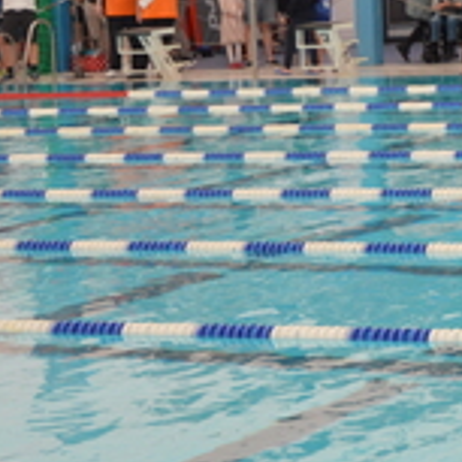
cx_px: 693
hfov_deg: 10.5
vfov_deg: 10.7
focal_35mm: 161
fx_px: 2431
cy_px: -39
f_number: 4
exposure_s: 1/60
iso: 400
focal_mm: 26
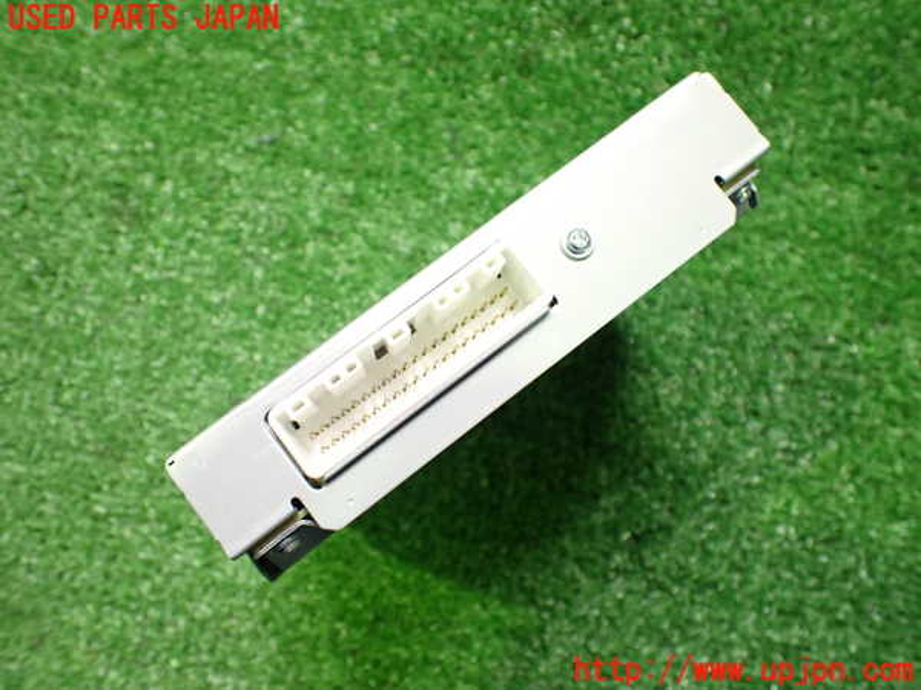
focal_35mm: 30
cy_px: 345
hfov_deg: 60.0
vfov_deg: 46.8
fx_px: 798
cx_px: 460
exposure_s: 1/50
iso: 800
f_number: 2.3
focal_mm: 5.4
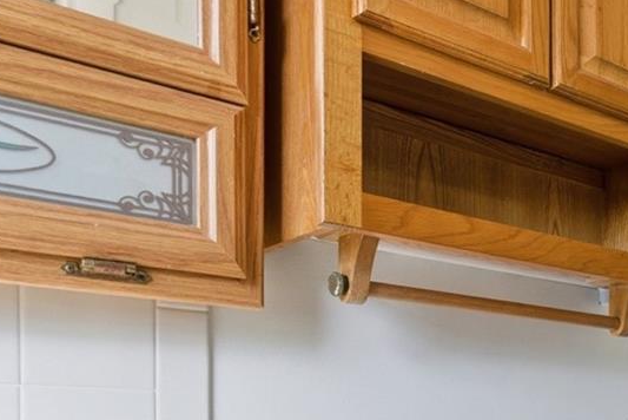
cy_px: 458
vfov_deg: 26.0
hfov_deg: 32.3
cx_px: 793
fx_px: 838
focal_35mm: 48
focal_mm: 16
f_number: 9
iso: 400
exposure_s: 1/100
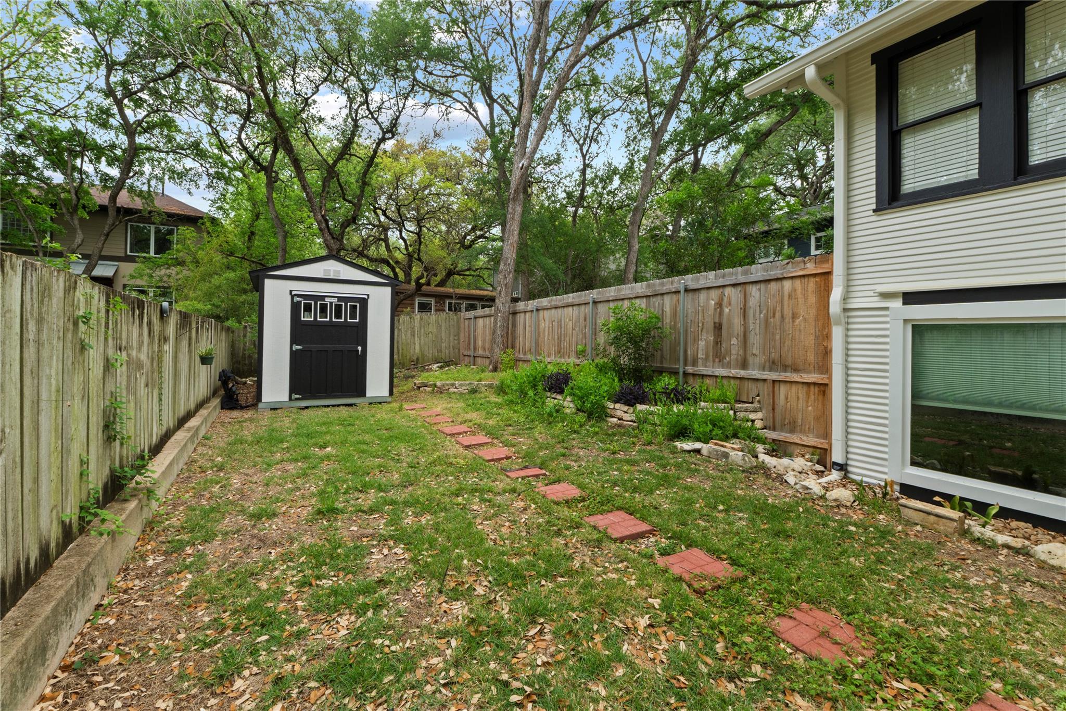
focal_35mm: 15
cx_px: 533
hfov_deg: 100.4
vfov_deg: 77.3
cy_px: 356
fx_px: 444
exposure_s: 1/6
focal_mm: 10
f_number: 11
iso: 250
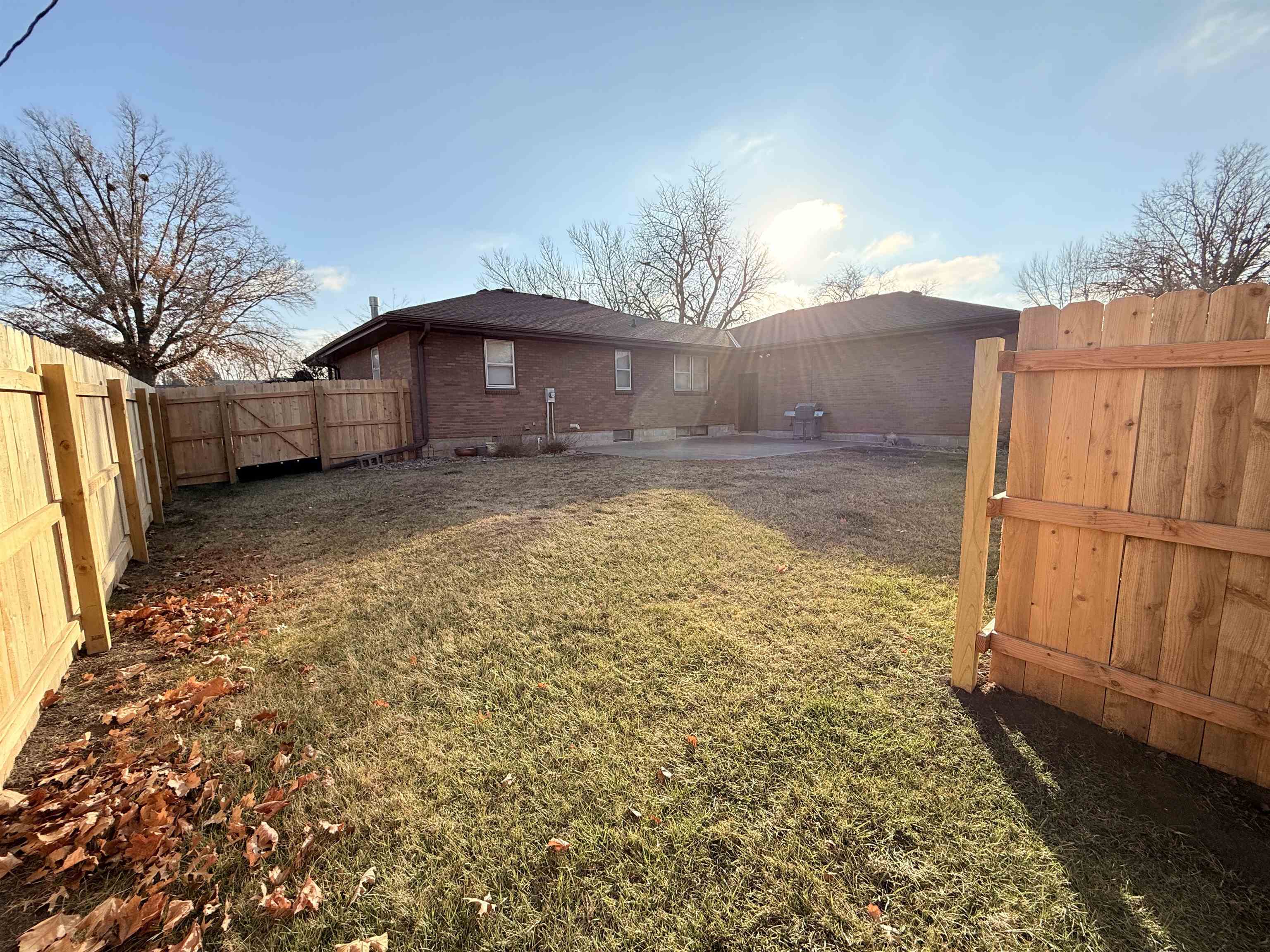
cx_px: 635
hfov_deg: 102.1
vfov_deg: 85.7
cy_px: 476
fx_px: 514
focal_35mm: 14
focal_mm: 2.22
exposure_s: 1/1312
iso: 64
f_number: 2.2
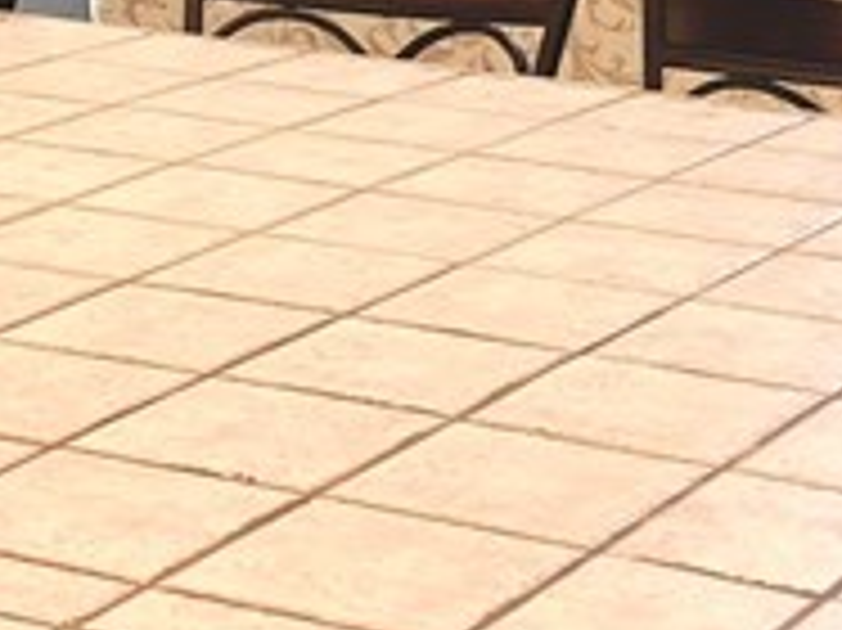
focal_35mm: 137
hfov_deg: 14.4
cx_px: 275
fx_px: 3330
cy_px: -261
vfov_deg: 10.5
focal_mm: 5.1
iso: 100
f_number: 1.6
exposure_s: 1/120
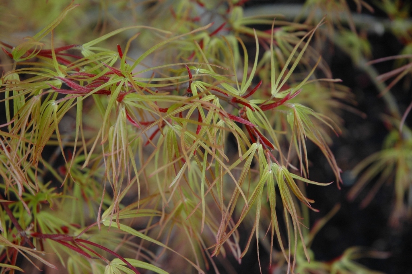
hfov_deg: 19.5
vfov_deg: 13.0
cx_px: 206
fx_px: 1201
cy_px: 137
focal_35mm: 105
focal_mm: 70
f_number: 5.6
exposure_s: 1/125
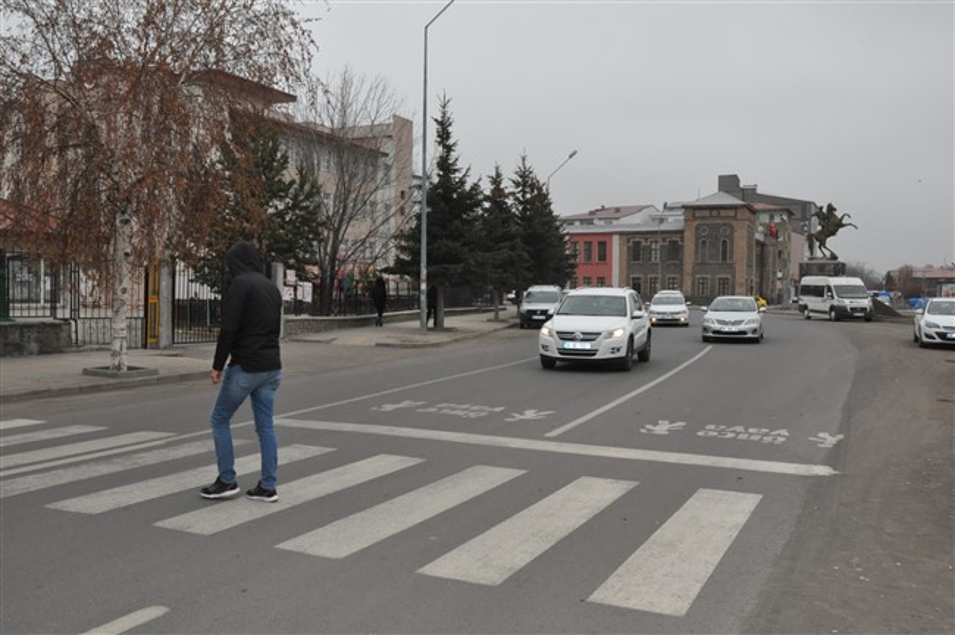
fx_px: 875
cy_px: 318
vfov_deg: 39.9
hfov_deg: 57.3
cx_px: 478
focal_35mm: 33
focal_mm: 22
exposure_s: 1/200
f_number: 18
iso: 1600
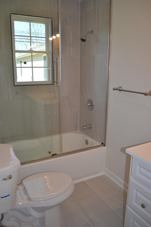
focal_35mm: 27
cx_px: 76
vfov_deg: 67.4
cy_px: 114
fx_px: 170
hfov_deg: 47.9
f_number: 4
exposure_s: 1/125
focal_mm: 18
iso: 200
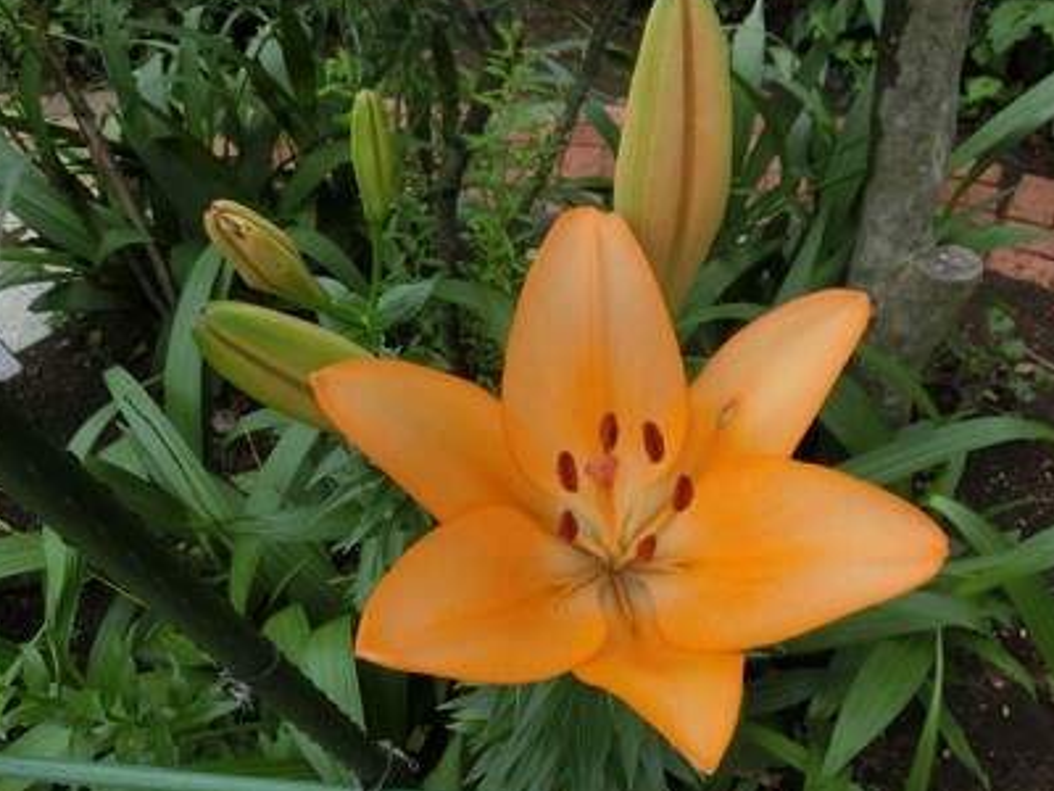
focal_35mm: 28
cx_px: 572
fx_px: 853
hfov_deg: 63.3
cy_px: 409
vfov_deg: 49.7
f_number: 3.3
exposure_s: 1/125
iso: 250
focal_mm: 4.4
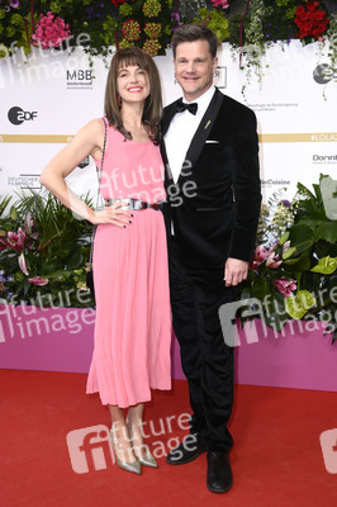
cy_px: 254
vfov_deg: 36.3
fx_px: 774
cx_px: 168
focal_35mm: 55
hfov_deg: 24.6
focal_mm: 55
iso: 500
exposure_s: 1/250
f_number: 5.6
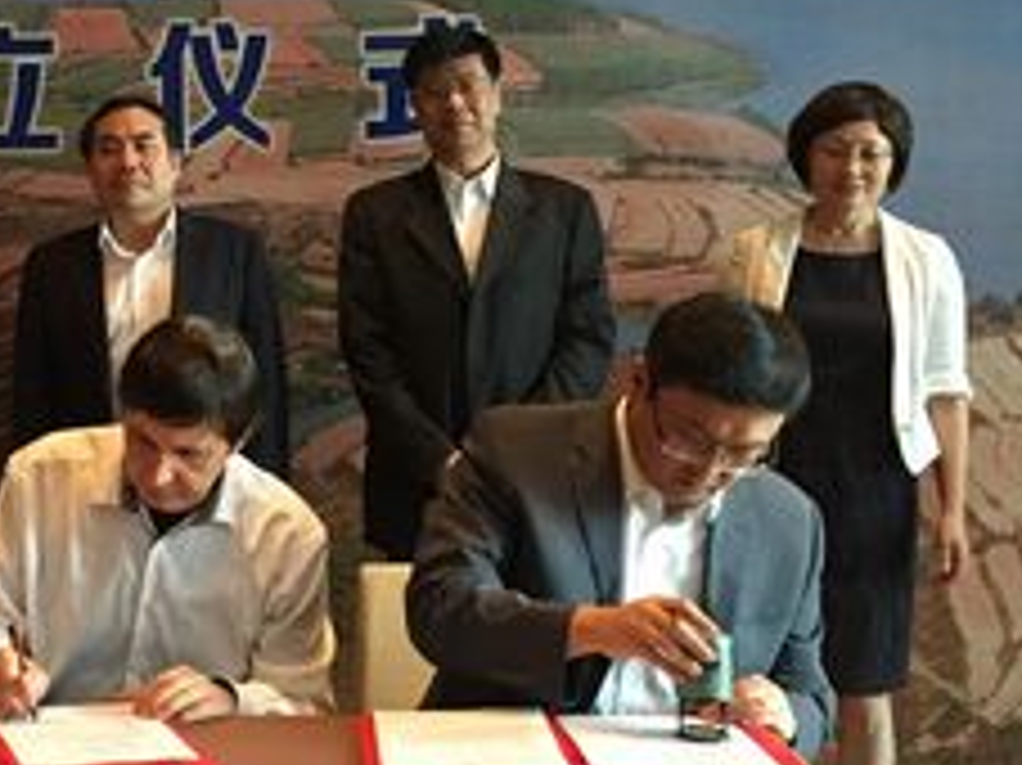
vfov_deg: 22.8
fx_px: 1889
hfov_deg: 28.8
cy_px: 281
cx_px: 59
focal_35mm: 64
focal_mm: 4.15
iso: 200
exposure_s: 1/33
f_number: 2.2
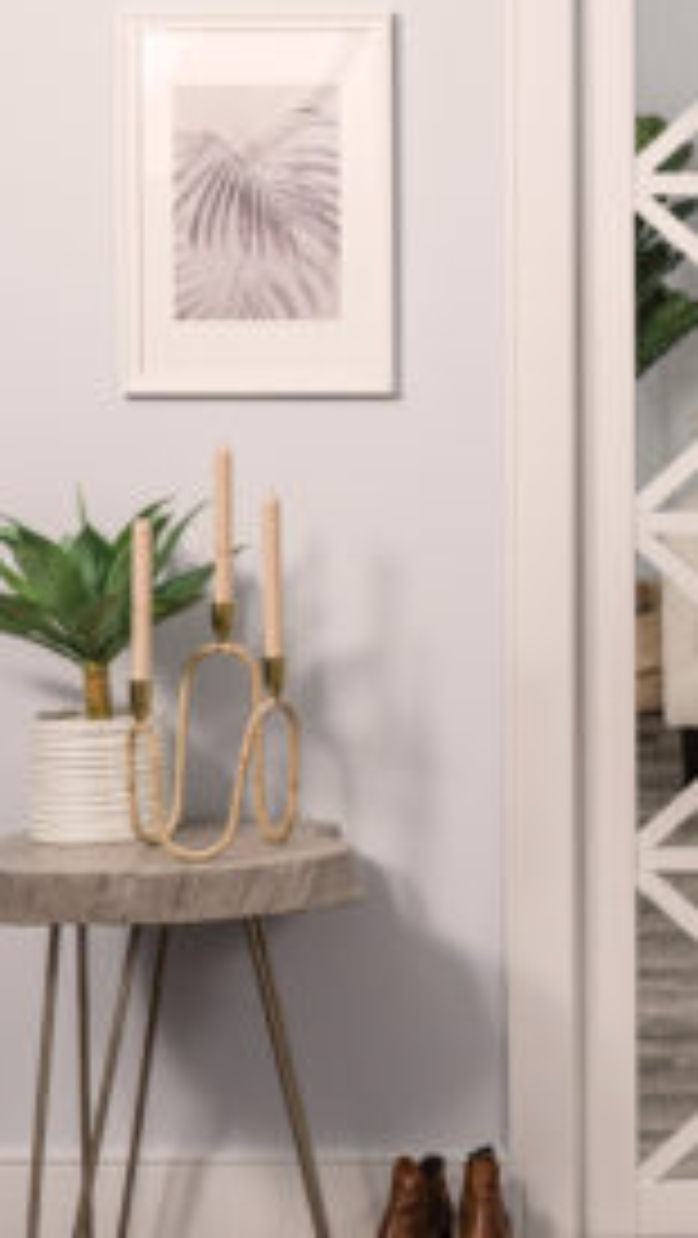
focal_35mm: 80
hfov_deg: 14.2
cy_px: 482
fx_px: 2628
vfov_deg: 26.4
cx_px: 1049
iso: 500
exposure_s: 1/125
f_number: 4
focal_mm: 35
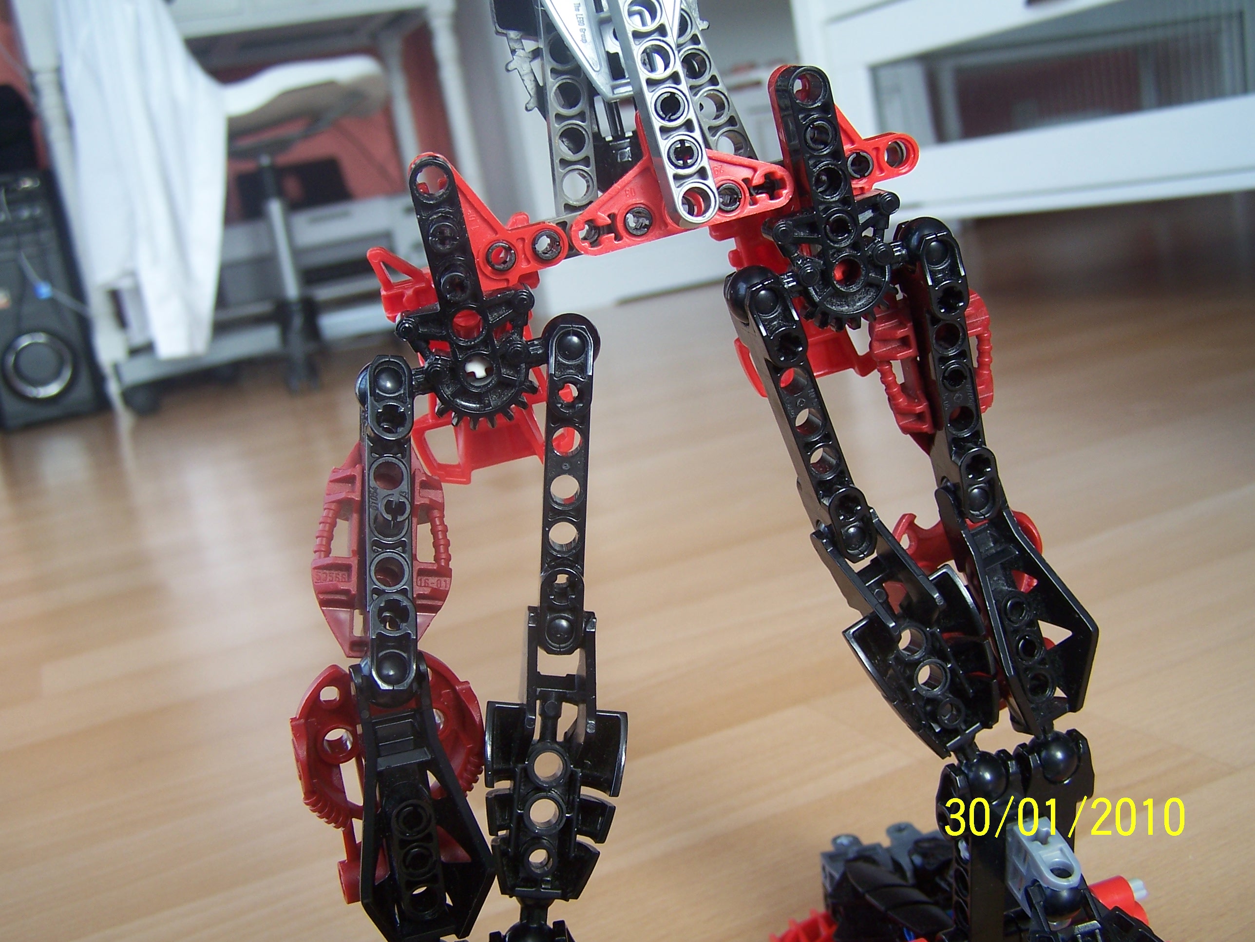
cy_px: 471
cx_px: 628
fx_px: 1378
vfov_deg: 37.7
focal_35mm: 38
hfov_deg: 49.0
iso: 80
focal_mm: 6.3
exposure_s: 1/60
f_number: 2.8
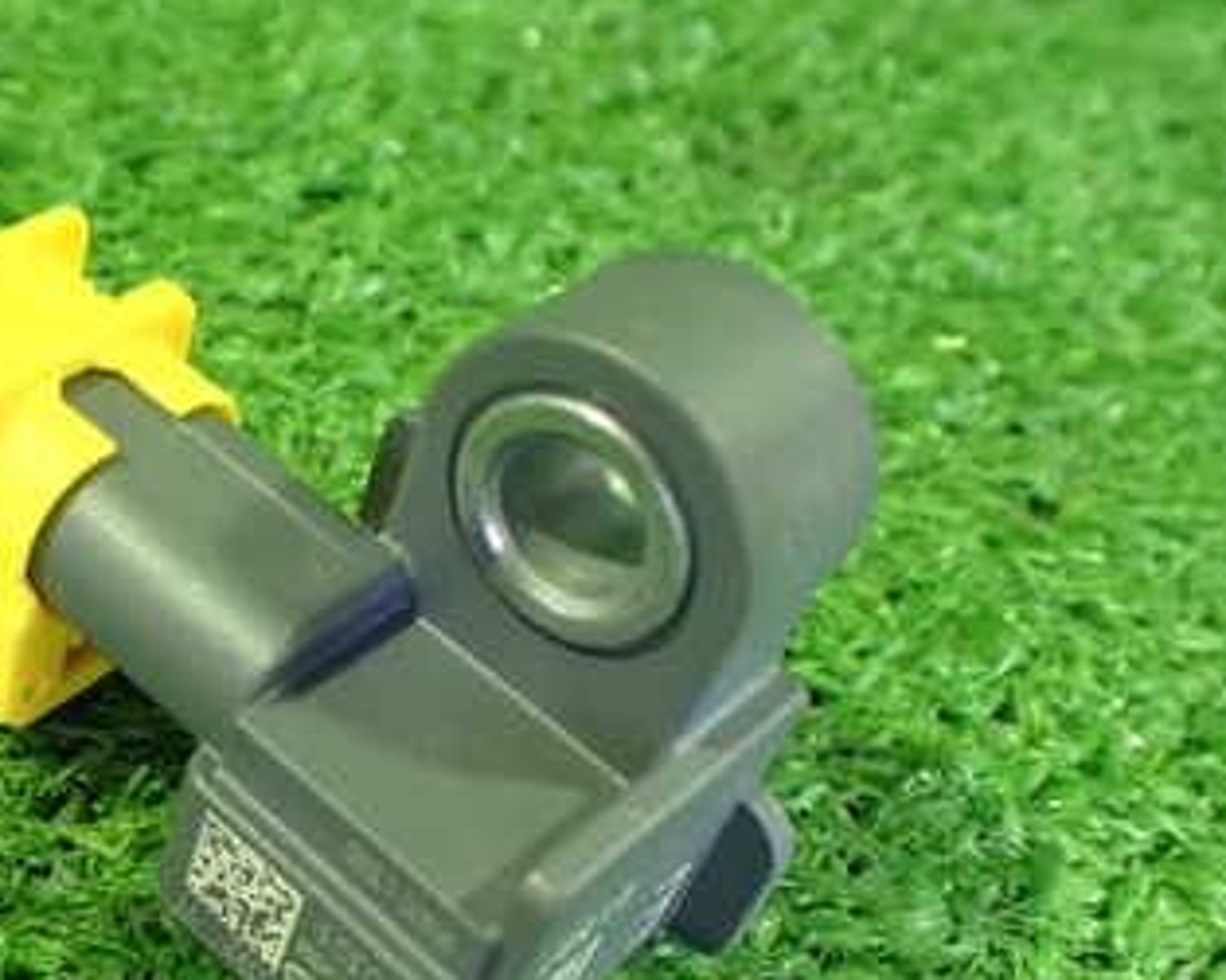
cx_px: 82
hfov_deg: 31.7
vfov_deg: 27.0
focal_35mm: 56
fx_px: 2031
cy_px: 613
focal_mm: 5.4
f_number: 2.3
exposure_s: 1/30
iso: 1250
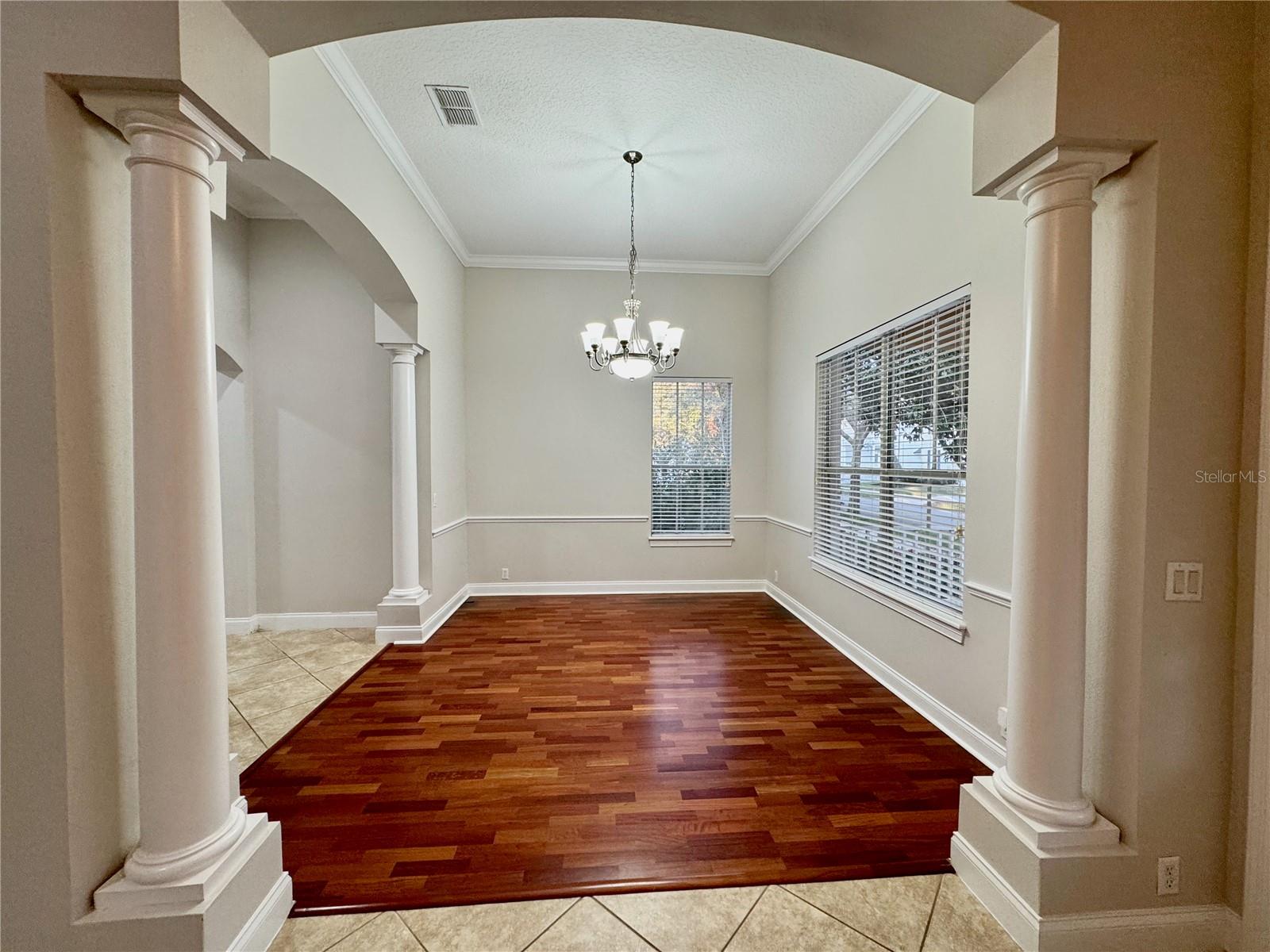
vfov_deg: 85.7
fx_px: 514
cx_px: 635
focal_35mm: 14
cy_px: 476
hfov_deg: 102.1
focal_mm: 2.22
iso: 200
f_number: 2.2
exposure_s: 1/120
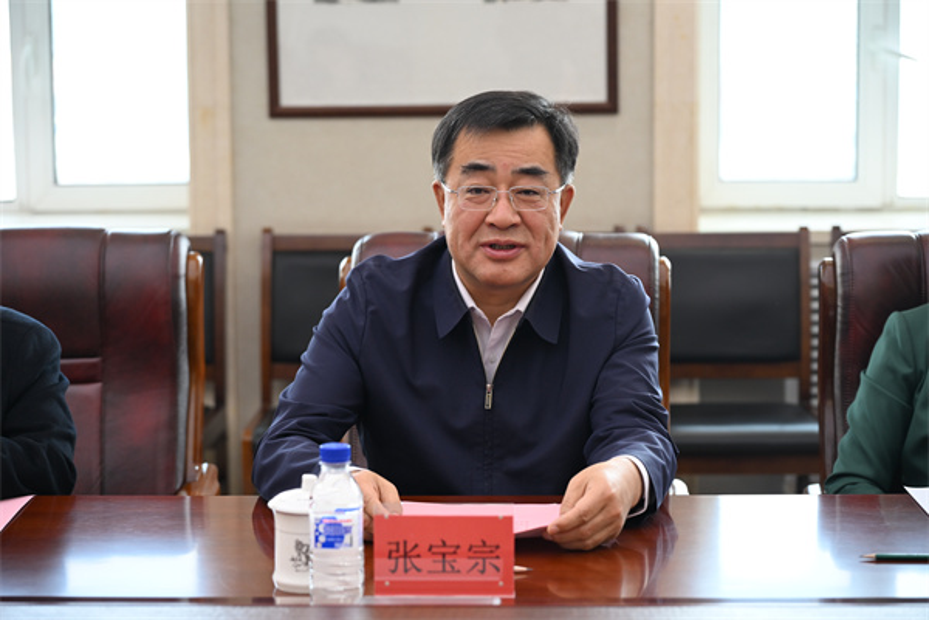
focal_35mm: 79
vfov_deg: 17.3
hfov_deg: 25.7
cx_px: 464
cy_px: 310
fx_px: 2038
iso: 1000
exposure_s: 1/200
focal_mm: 79
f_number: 4
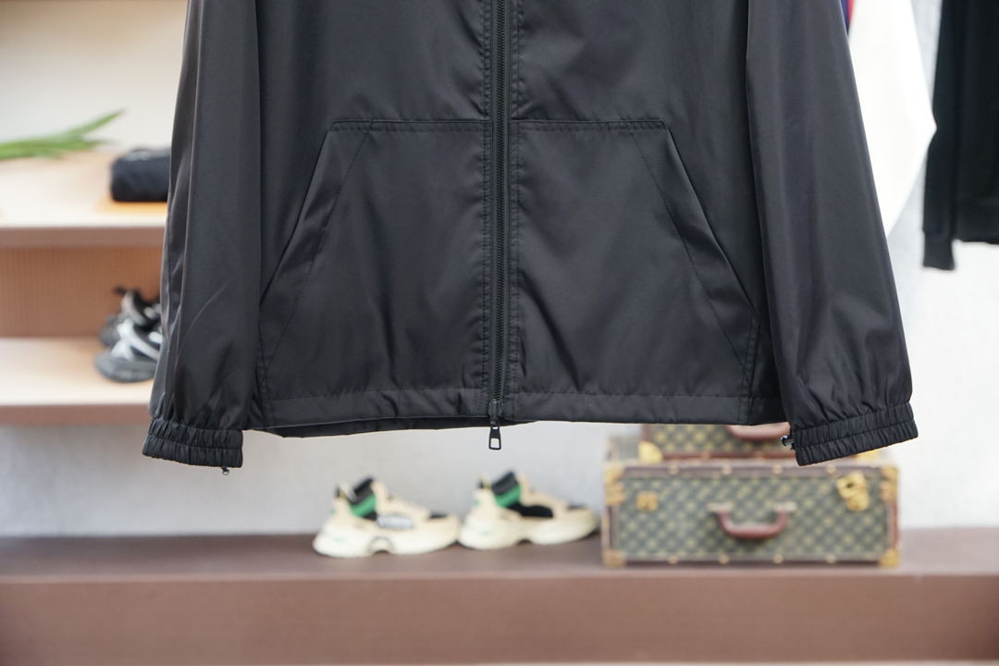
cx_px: 500
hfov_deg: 26.0
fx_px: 2164
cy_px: 333
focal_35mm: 78
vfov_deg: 17.5
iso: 800
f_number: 4
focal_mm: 52
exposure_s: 1/125
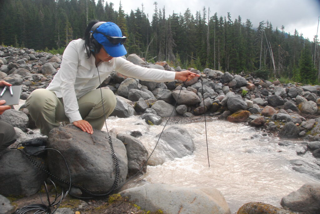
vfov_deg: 43.7
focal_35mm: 30
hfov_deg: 61.9
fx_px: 267
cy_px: 107
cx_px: 160
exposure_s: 1/320
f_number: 9
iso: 1000
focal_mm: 20
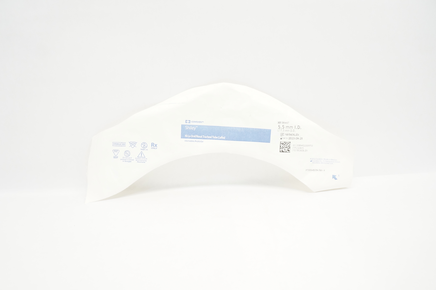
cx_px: 218
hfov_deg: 67.4
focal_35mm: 27
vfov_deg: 47.8
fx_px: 327
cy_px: 145
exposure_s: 1/80
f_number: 5
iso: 800
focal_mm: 18
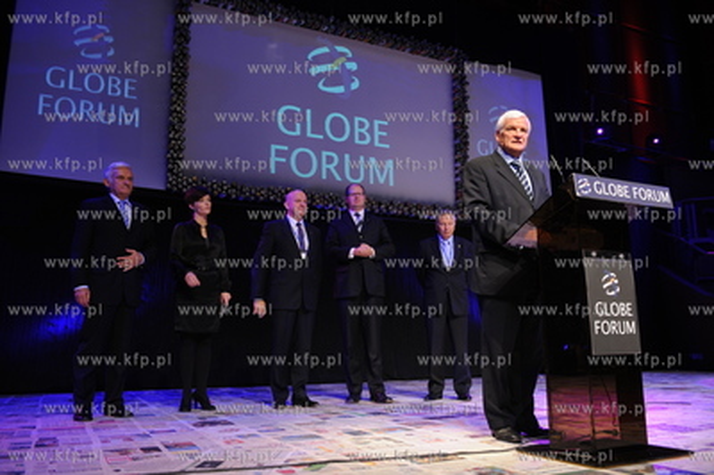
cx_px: 357
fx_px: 614
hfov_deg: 60.3
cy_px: 238
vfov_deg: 42.3
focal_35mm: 31
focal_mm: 31
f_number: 4
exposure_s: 1/100
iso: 800
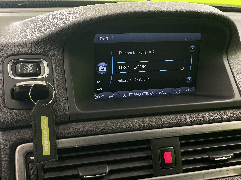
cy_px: 90
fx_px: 362
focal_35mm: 52
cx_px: 120
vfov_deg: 28.0
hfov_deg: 36.8
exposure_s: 1/50
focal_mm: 6
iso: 320
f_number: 2
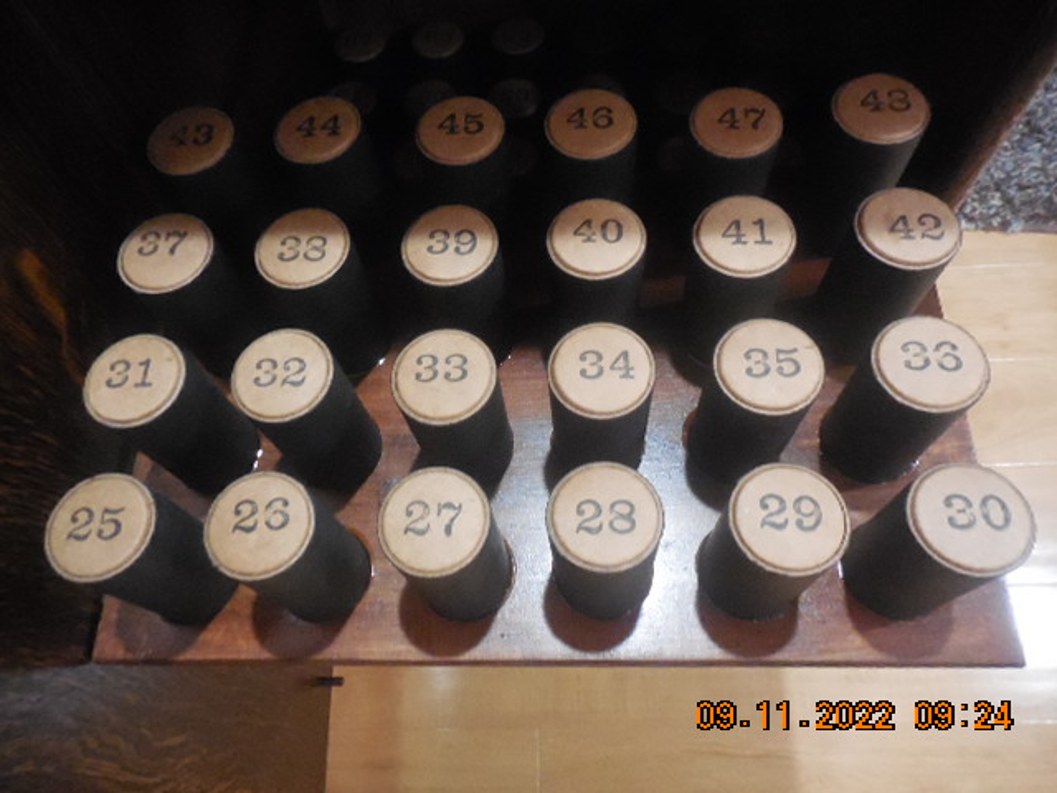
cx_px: 528
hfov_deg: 69.4
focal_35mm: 25
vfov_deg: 54.9
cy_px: 396
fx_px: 763
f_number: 3.7
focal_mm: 4.5
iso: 1600
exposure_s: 1/25
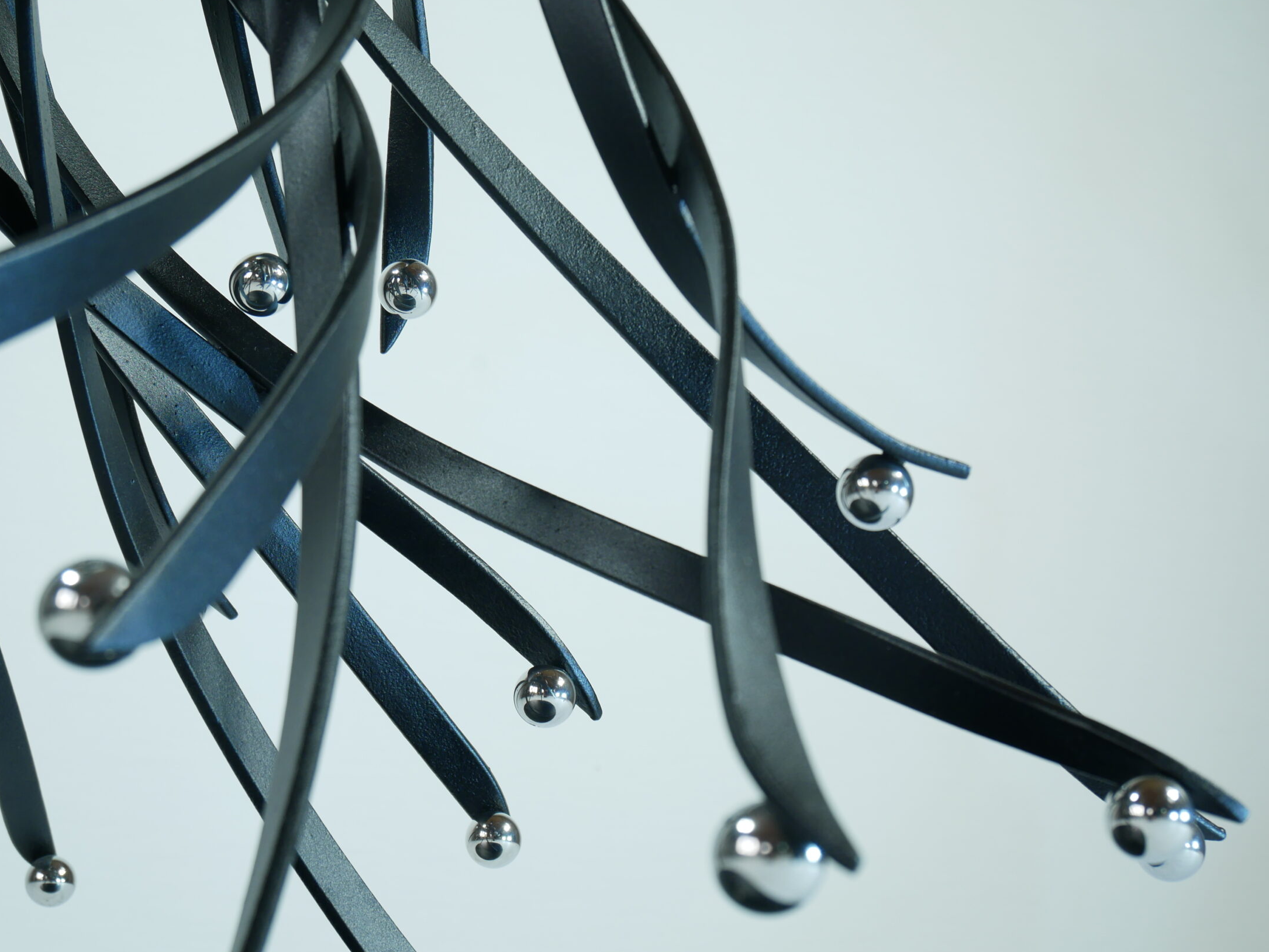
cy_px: 493
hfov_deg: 32.7
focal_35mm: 59
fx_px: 2163
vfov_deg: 24.8
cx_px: 558
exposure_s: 1/60
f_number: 5.1
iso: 200
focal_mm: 25
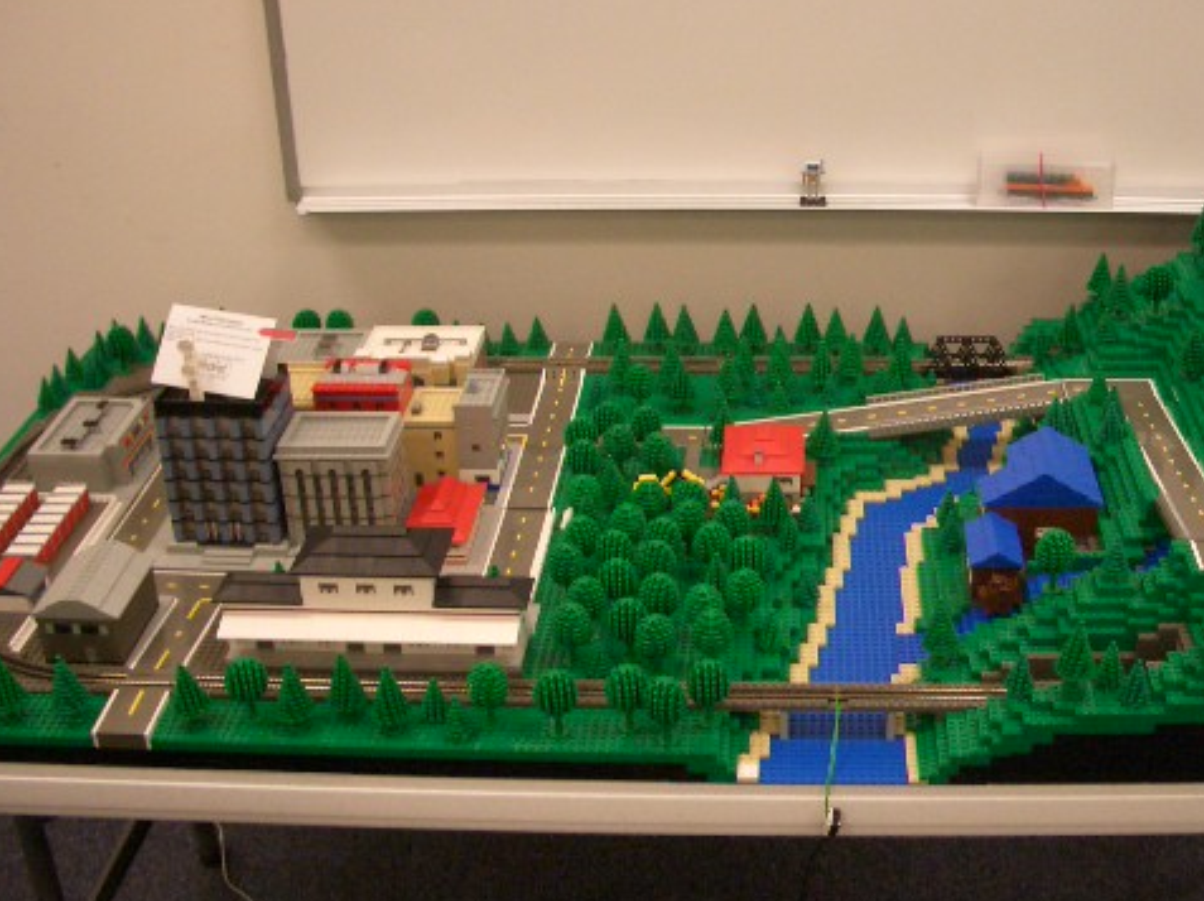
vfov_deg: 30.8
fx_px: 1634
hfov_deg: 40.1
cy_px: 391
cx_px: 775
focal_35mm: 47
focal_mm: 5.8
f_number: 2.6
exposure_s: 1/40
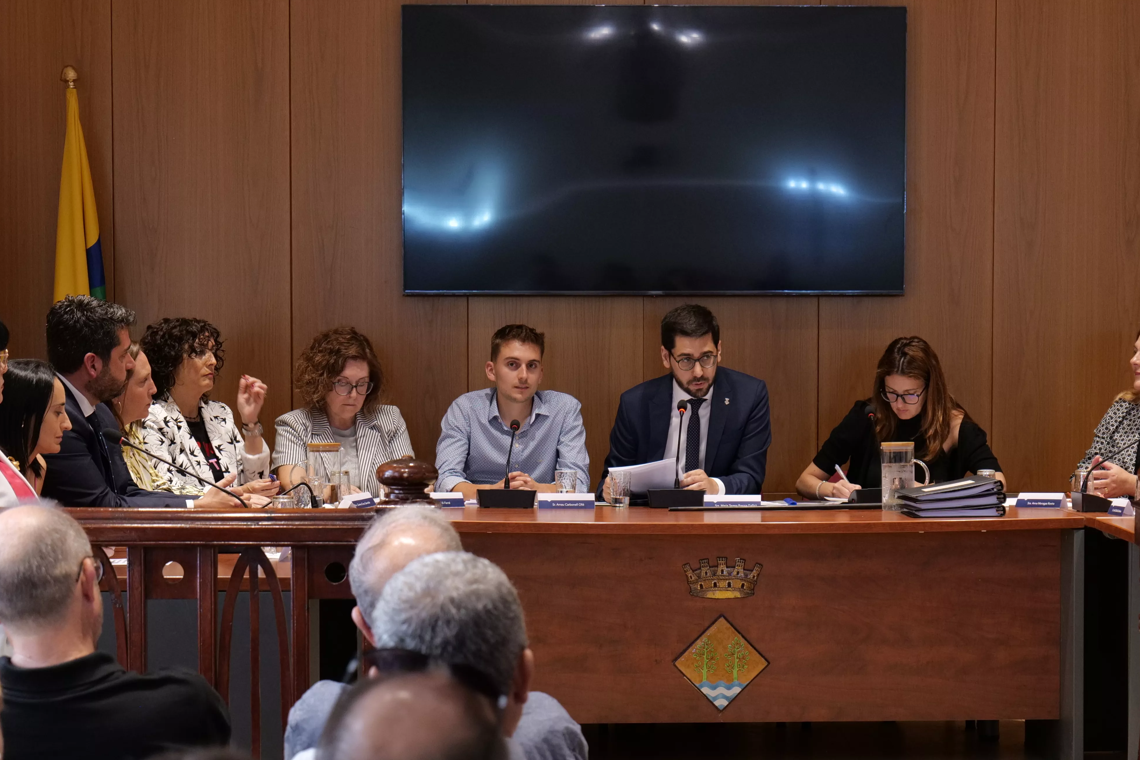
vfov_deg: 14.8
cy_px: 546
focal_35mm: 92
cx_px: 647
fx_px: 2913
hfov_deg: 22.1
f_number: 5.6
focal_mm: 60
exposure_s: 1/80
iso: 2000
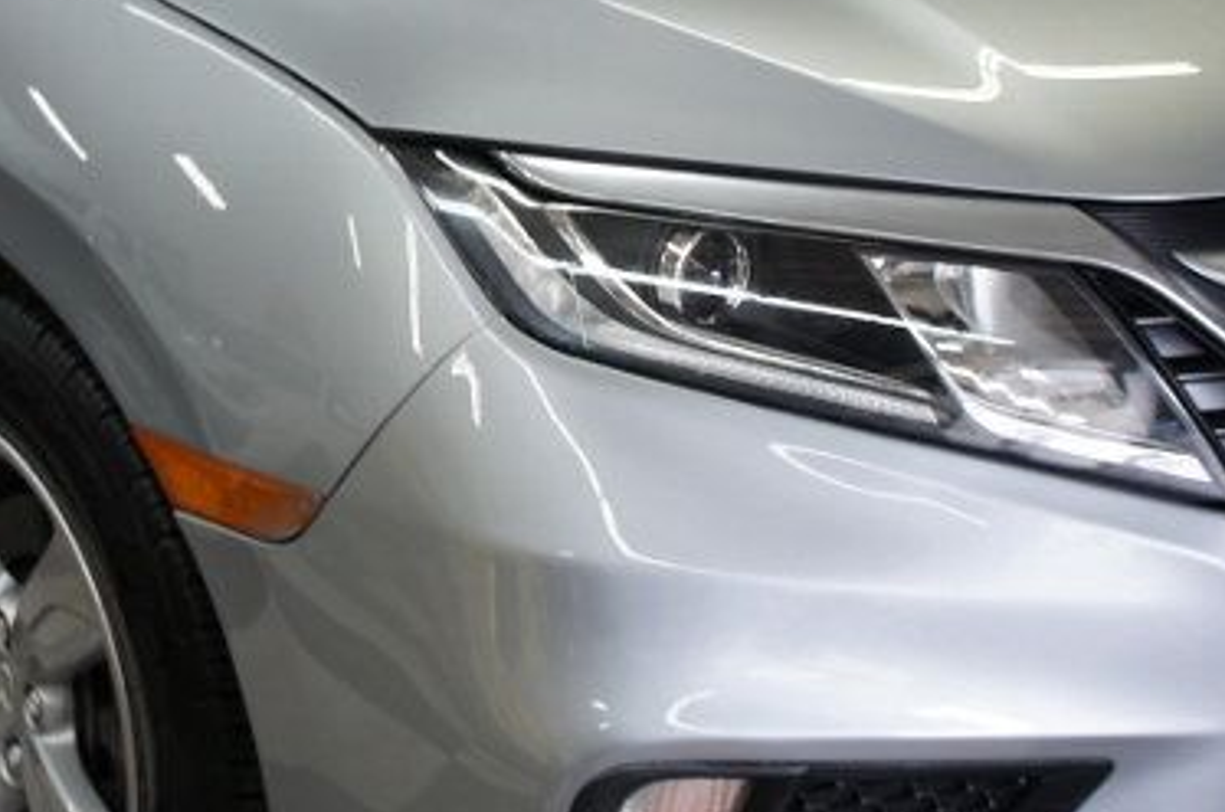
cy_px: 172
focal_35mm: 74
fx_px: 2514
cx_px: 364
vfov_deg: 18.2
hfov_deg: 27.1
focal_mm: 18
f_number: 4
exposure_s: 1/40
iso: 200
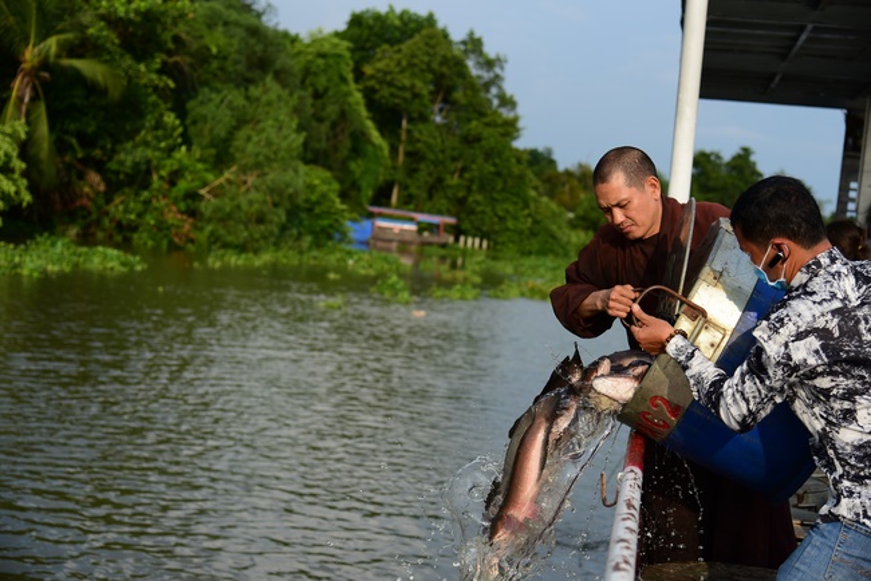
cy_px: 290
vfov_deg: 24.6
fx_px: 1331
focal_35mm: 55
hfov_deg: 36.2
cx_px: 436
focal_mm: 55
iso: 320
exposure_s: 1/3200
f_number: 4
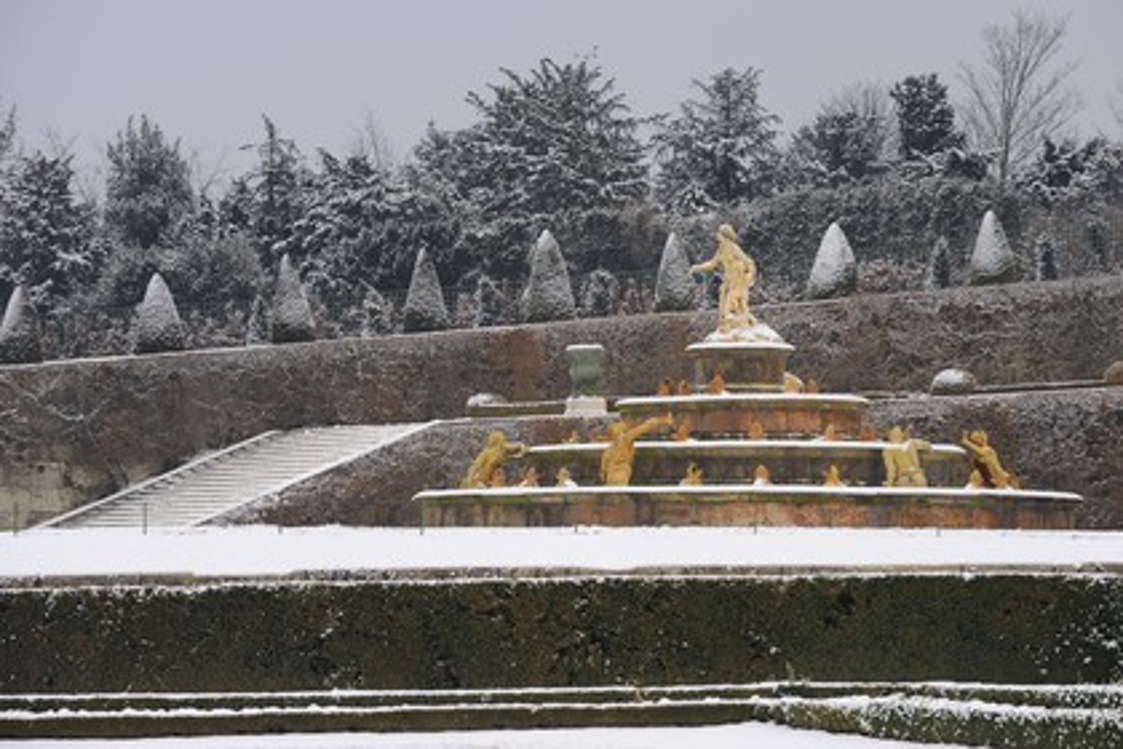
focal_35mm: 170
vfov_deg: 8.1
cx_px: 562
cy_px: 374
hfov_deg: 12.1
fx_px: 5303
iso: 400
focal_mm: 170
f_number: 6.3
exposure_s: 1/160
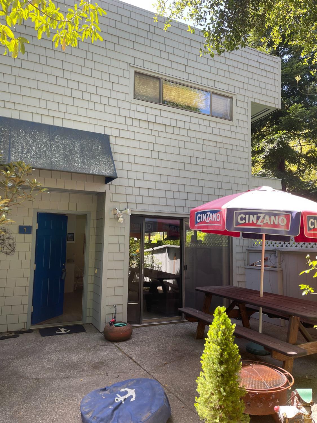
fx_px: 305
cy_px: 212
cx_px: 158
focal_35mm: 25
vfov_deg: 69.4
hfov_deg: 54.9
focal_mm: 5.1
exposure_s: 1/219
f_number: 1.6
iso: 32
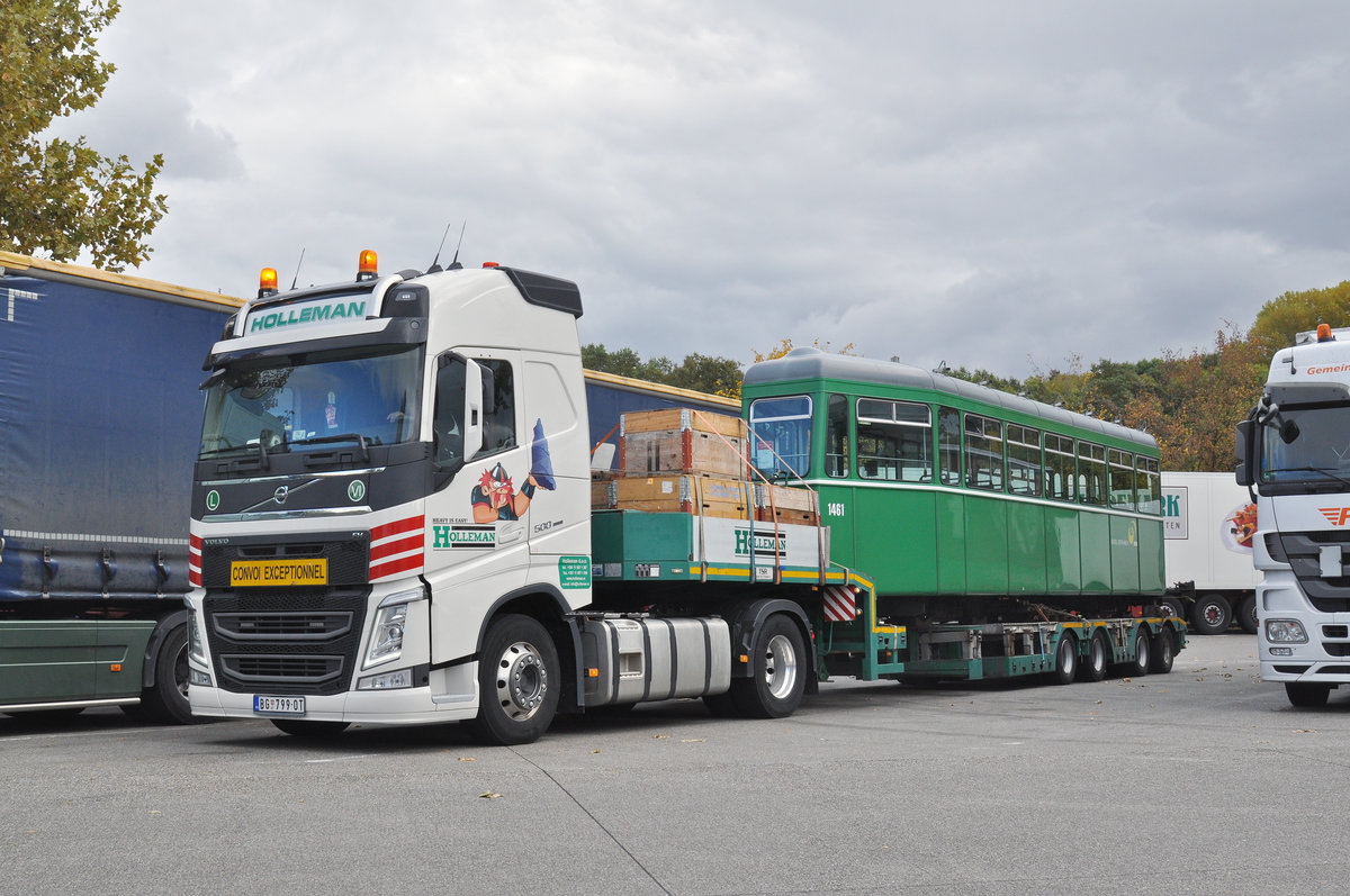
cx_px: 675
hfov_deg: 43.7
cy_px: 448
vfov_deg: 29.8
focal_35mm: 45
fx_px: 1685
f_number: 10
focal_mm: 30
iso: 400
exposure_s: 1/400
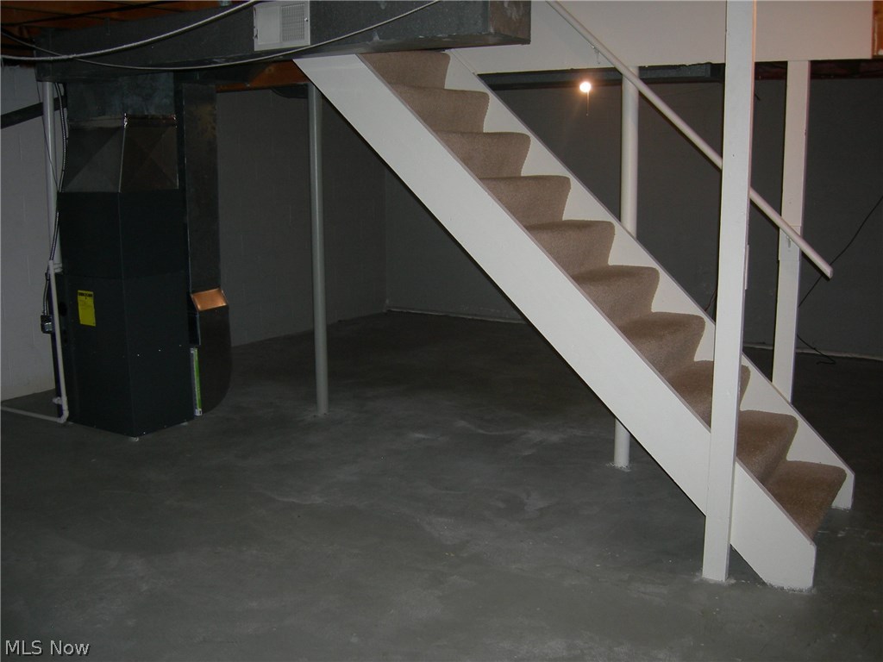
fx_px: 918
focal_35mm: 36
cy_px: 331
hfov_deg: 51.4
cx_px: 442
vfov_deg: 39.7
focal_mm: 7.5
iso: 122
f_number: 2.7
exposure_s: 1/60.1
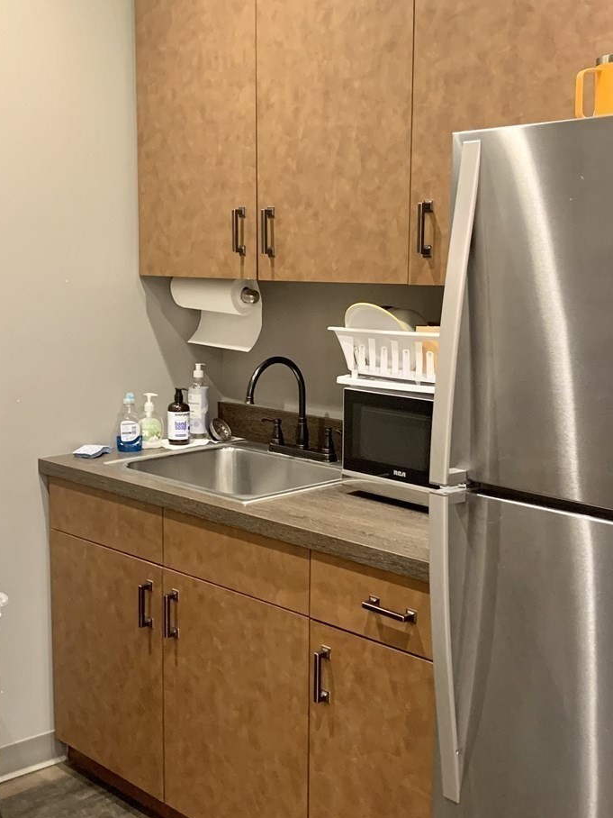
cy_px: 447
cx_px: 311
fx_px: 1039
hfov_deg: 32.9
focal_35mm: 44
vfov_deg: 42.9
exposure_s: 1/40
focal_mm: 4.25
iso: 320
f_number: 1.8
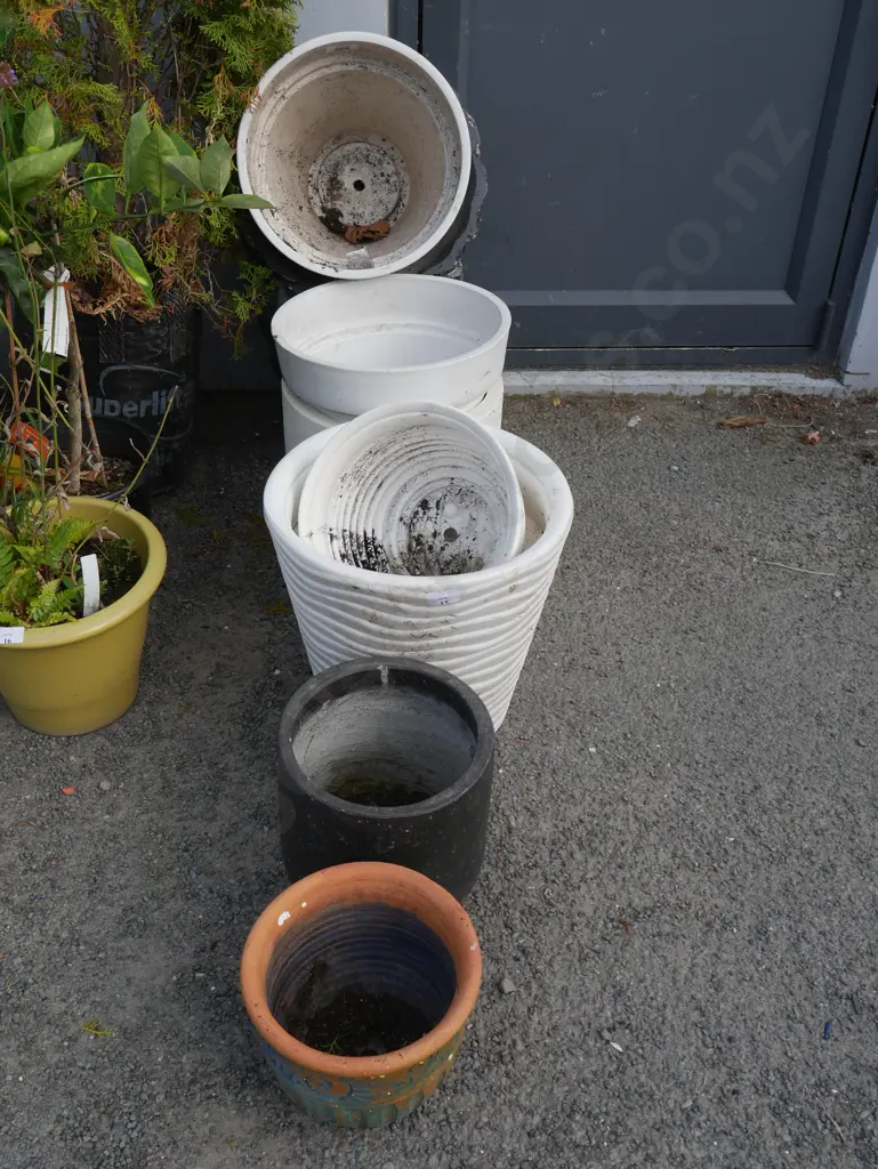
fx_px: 1149
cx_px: 439
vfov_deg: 53.9
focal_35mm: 34
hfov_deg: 41.8
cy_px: 584
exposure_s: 1/320
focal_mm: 17
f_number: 6.3
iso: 200
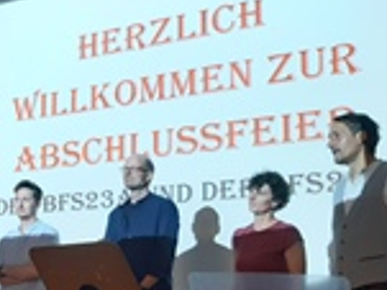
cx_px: -41
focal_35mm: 77
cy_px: 228
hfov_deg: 23.7
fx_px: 860
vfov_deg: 18.9
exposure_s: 1/50
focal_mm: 3.92
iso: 160
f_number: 1.7
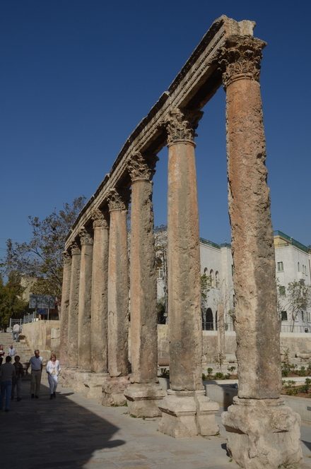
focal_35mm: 33
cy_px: 234
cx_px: 156
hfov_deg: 39.8
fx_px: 429
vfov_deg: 57.3
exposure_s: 1/800
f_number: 14
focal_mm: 22
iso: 320
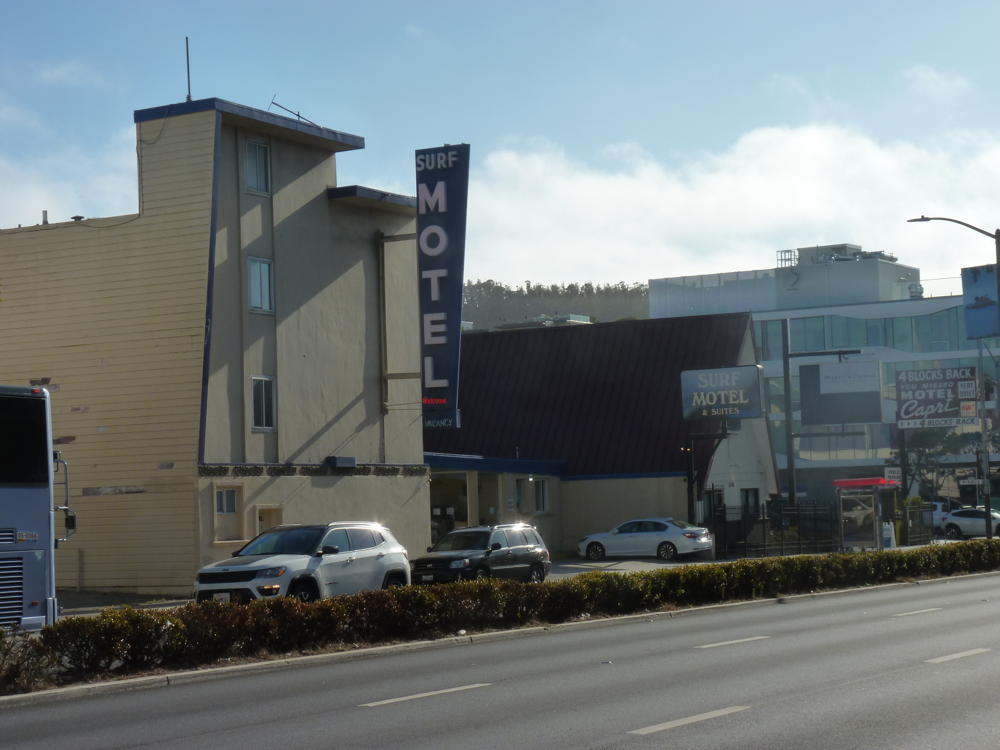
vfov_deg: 20.4
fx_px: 2080
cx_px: 500
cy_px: 375
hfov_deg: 27.0
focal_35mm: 72
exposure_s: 1/500
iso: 125
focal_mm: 12.8
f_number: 6.3
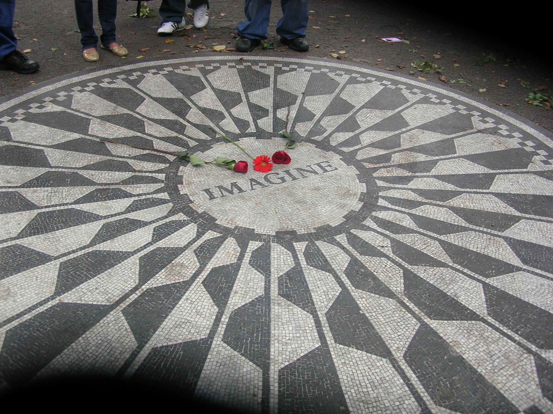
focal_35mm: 36
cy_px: 207
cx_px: 276
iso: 50
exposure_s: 1/39.1
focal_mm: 6
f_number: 2.7
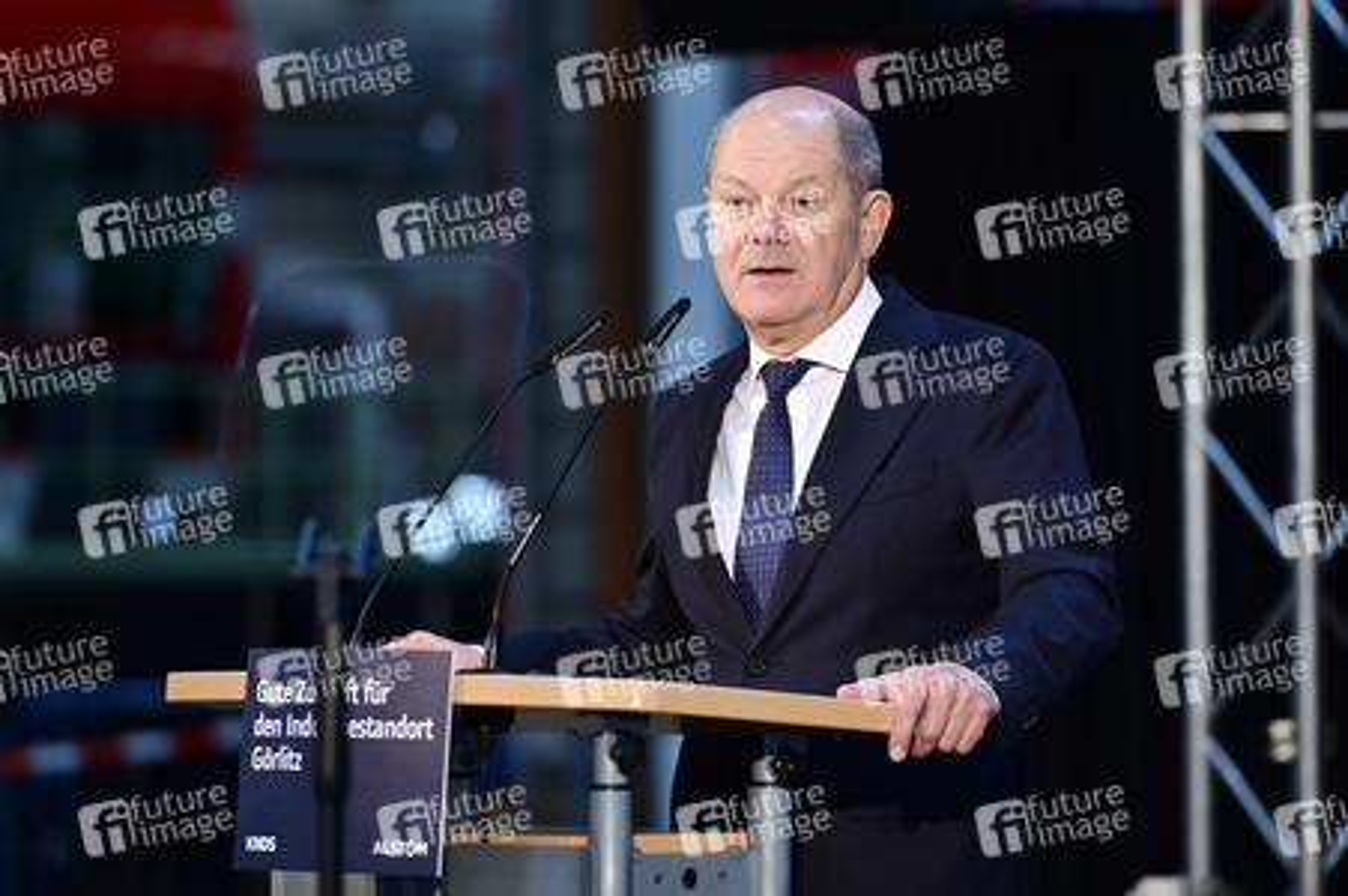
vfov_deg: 6.9
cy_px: 448
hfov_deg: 10.3
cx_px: 674
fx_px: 7483
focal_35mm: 200
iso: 1250
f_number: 3.5
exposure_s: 1/320
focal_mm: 200
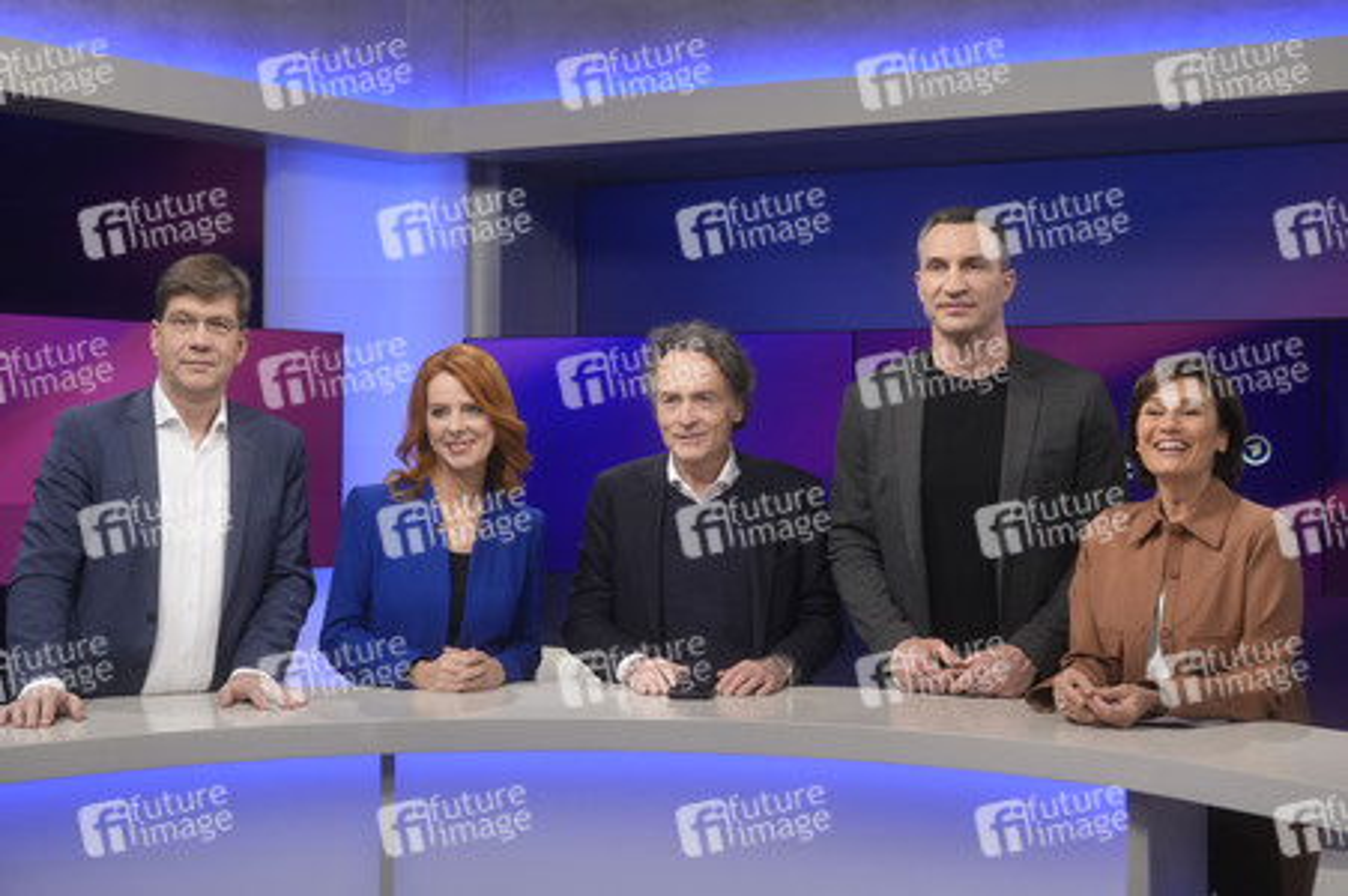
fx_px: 1684
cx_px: 674
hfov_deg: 43.6
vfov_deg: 29.8
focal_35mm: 45
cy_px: 448
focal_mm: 30
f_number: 2.2
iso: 640
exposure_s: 1/320
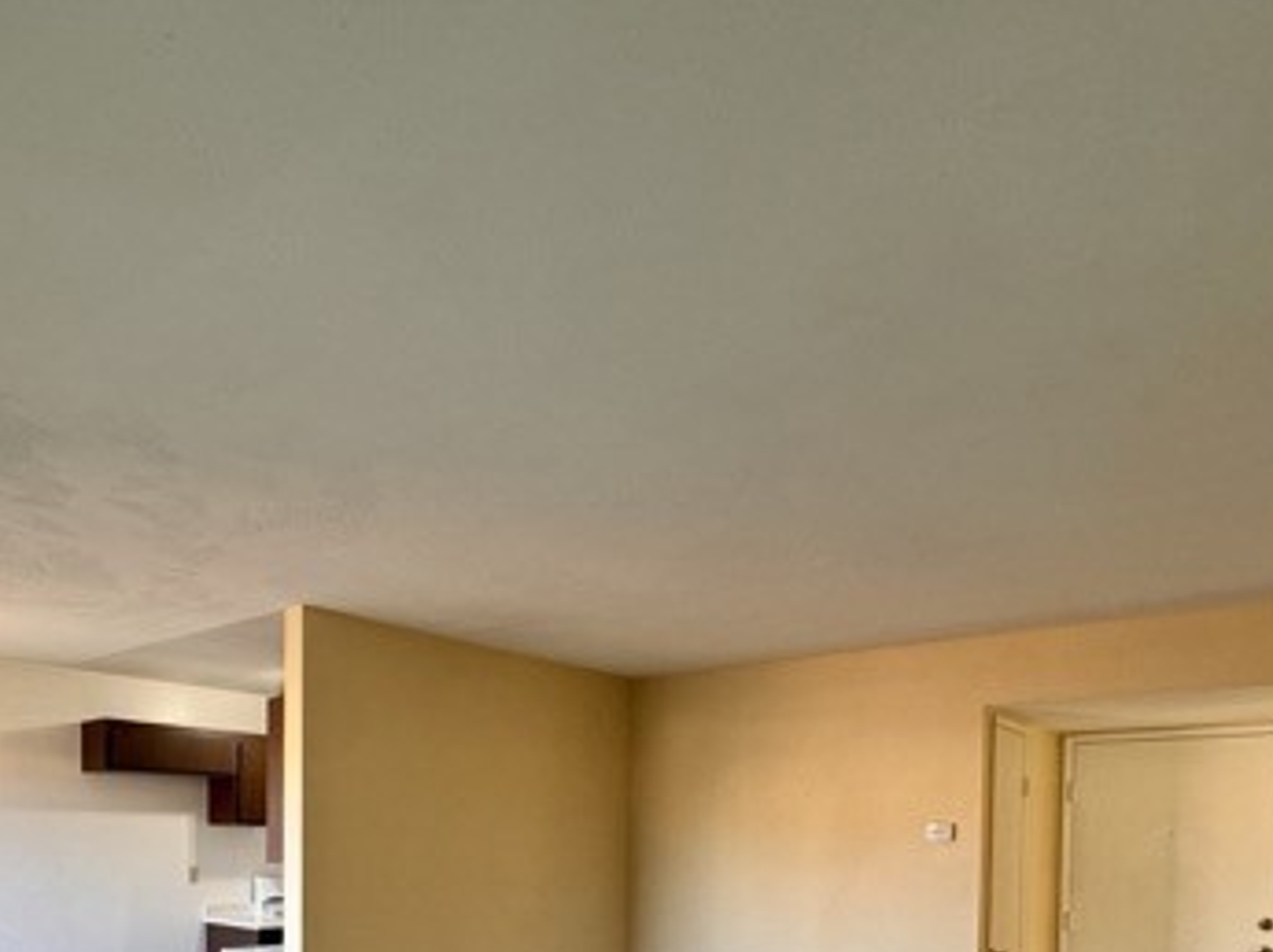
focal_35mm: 26
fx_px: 955
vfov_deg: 47.6
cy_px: 856
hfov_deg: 65.8
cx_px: 435
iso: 250
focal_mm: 2.22
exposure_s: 1/60
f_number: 2.2
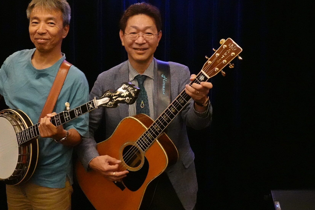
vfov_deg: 26.5
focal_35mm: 51
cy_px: 87
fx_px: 446
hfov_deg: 38.3
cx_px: 98
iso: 6400
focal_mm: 12.25
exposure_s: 1/250
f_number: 3.5
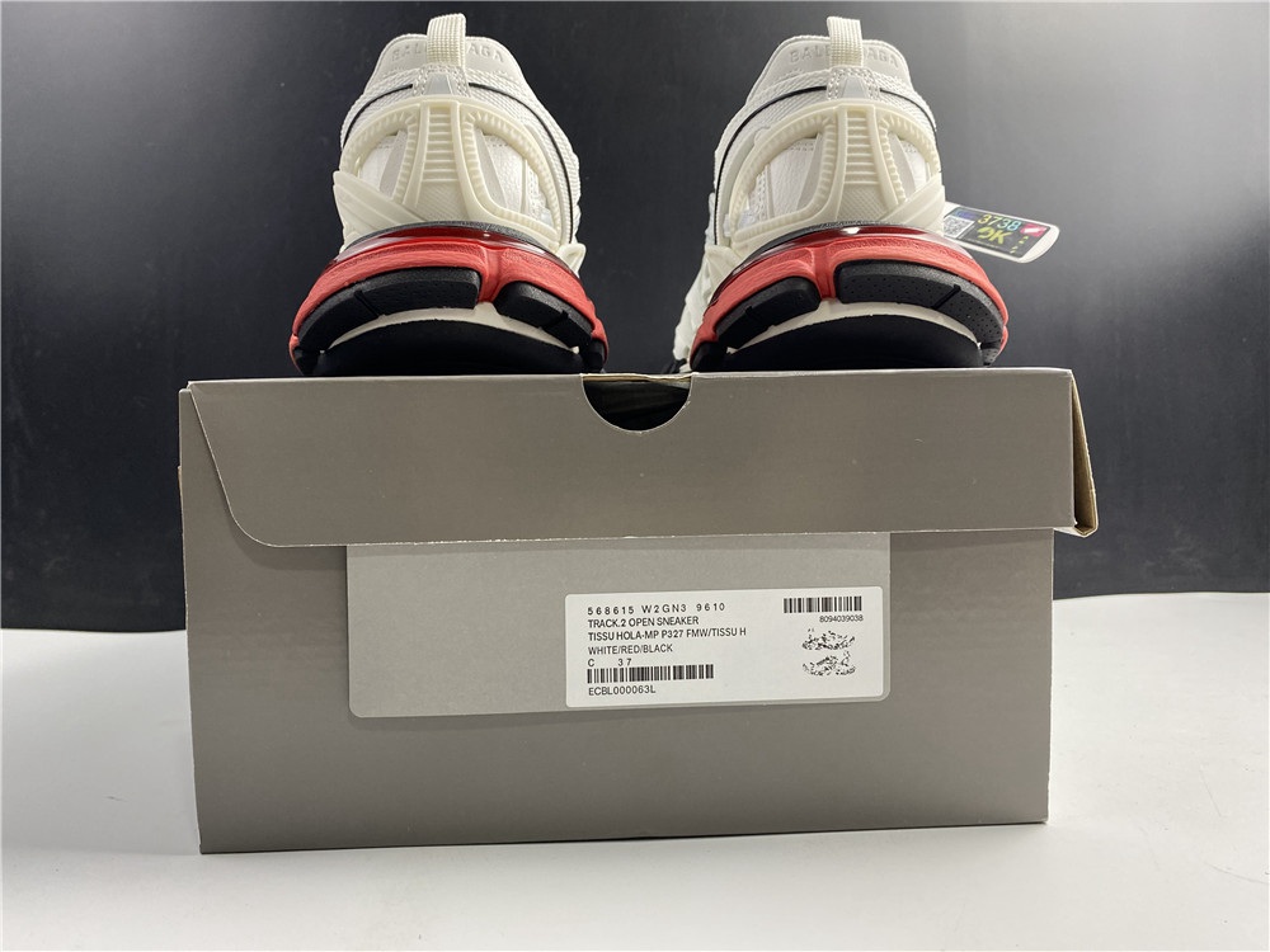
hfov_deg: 67.3
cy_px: 476
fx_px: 954
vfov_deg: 53.1
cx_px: 635
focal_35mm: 26
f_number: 1.8
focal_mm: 4.25
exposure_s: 1/100
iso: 125
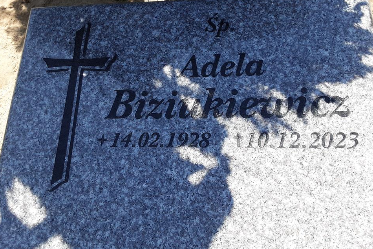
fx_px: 311
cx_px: 188
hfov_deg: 61.9
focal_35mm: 30
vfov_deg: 43.5
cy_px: 109
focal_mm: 2.9
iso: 40
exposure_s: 1/835
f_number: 1.9
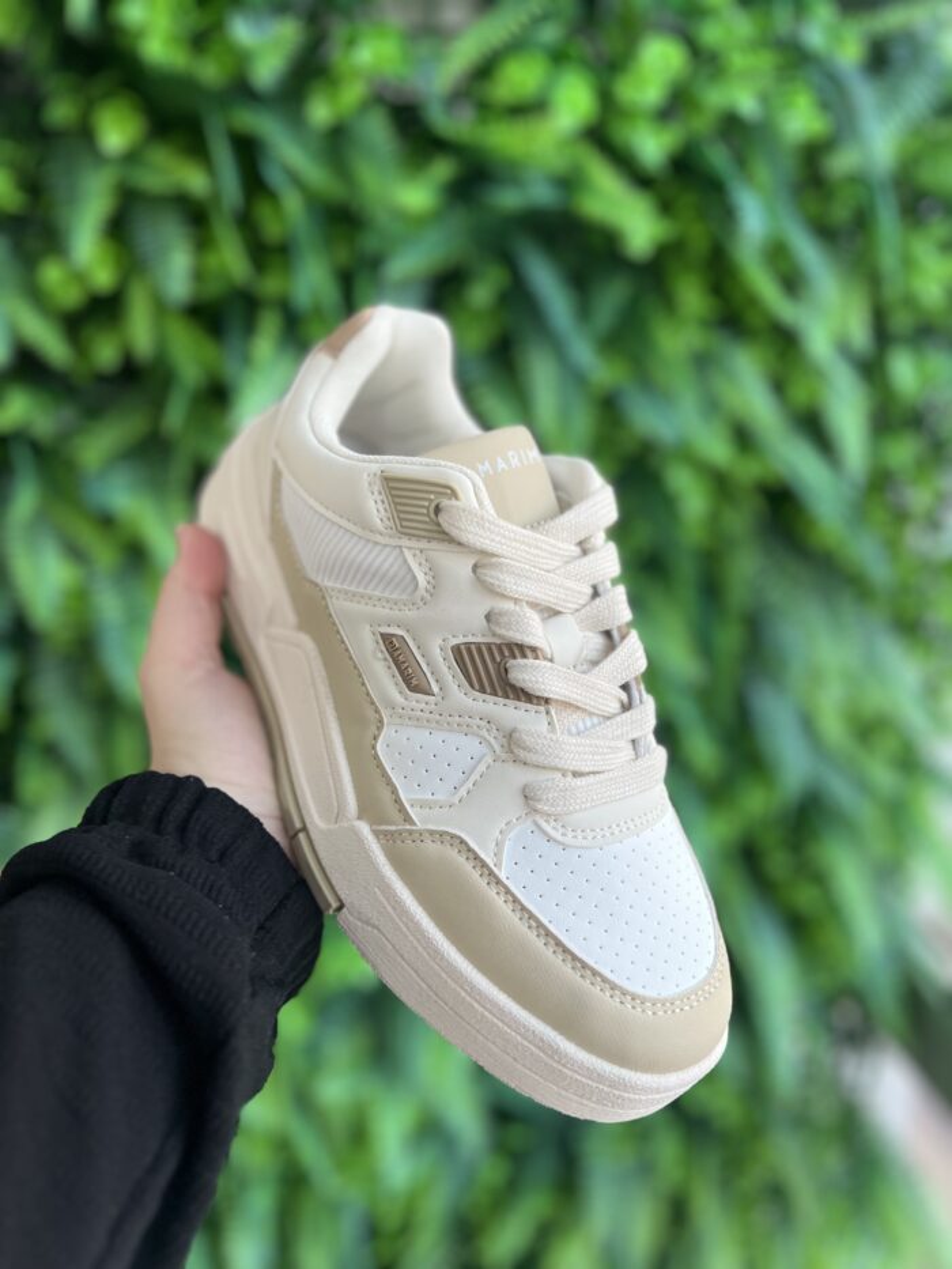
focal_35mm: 26
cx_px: 476
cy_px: 634
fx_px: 953
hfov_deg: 53.1
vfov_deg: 67.3
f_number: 1.5
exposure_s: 1/60
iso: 80
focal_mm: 5.7
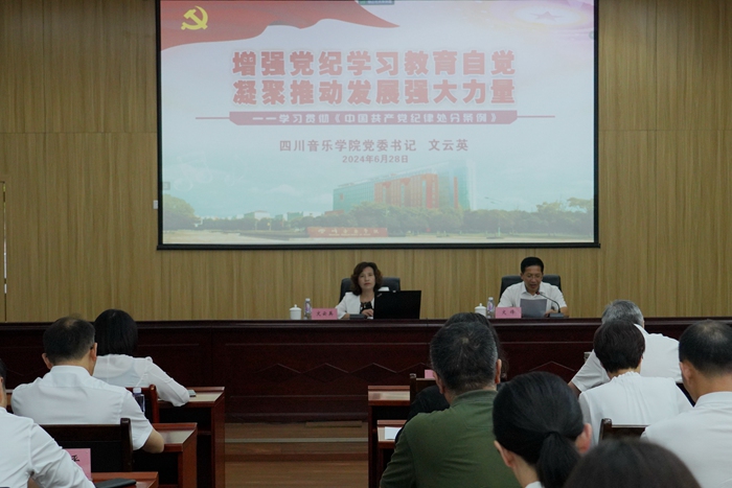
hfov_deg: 57.2
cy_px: 244
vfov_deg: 40.0
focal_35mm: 33
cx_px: 366
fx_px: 671
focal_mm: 33
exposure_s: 1/160
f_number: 4
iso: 1600
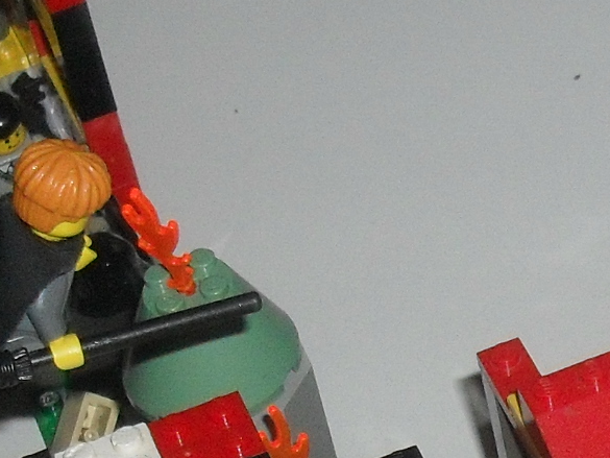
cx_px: 835
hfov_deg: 12.3
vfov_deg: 9.3
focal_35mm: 155
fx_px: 2732
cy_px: 673
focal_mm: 6.3
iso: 200
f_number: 3.2
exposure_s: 1/45
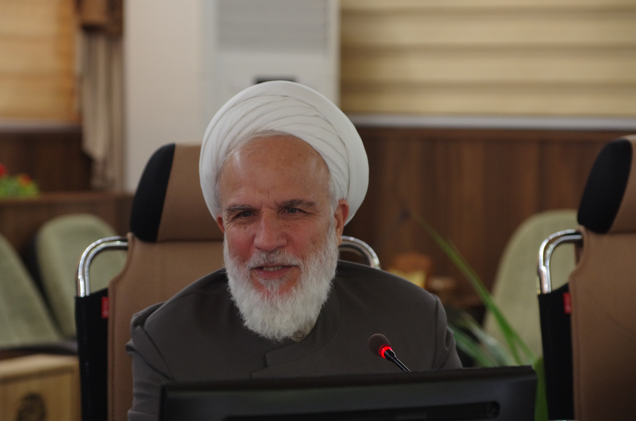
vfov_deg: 12.1
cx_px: 318
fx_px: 1983
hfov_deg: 18.2
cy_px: 210
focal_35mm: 112
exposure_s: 1/100
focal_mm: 75
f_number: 3.5
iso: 1600
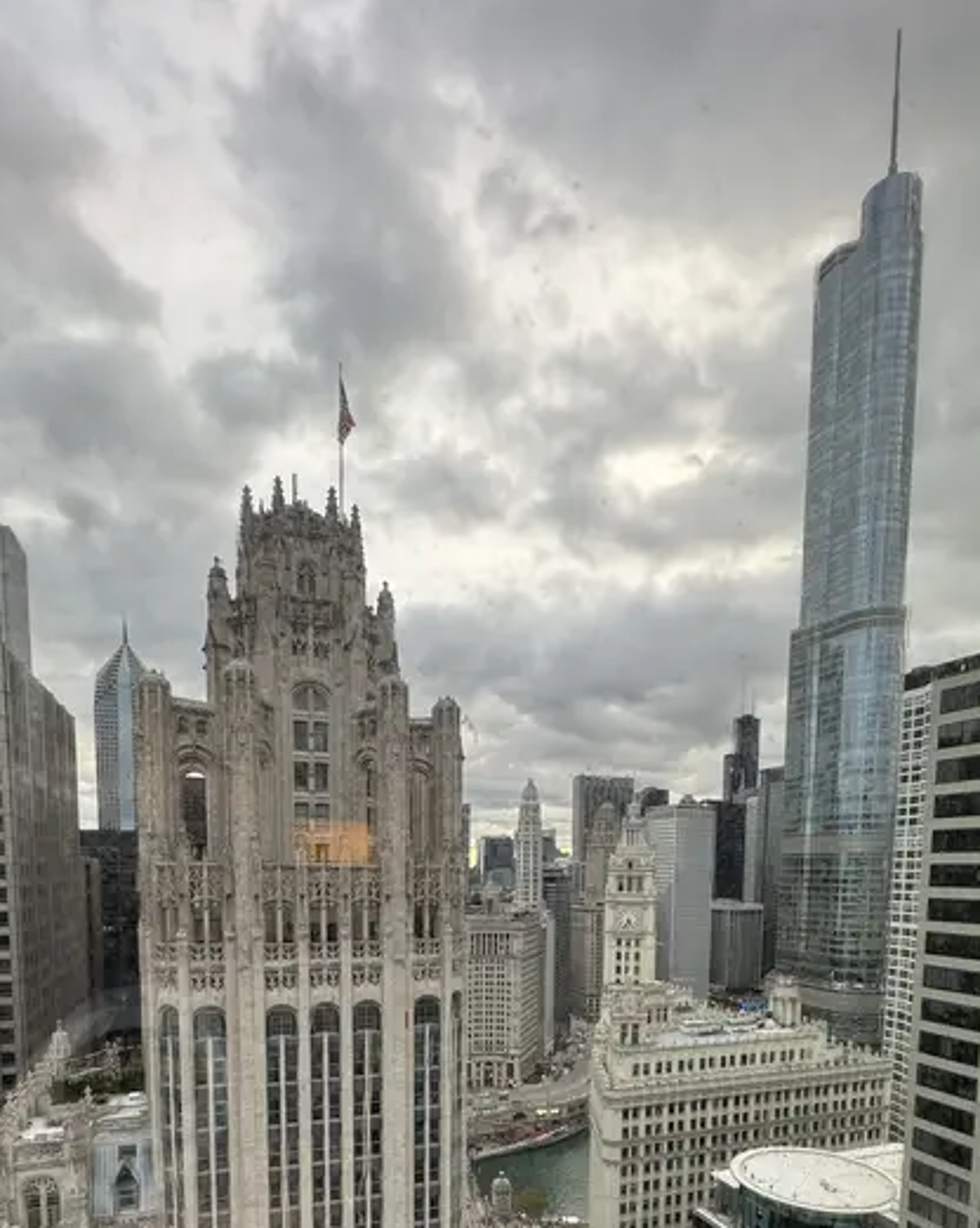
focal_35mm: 21
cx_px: 490
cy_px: 940
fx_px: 762
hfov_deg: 65.5
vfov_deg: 71.6
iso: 40
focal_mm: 2.22
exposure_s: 1/103
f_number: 2.2
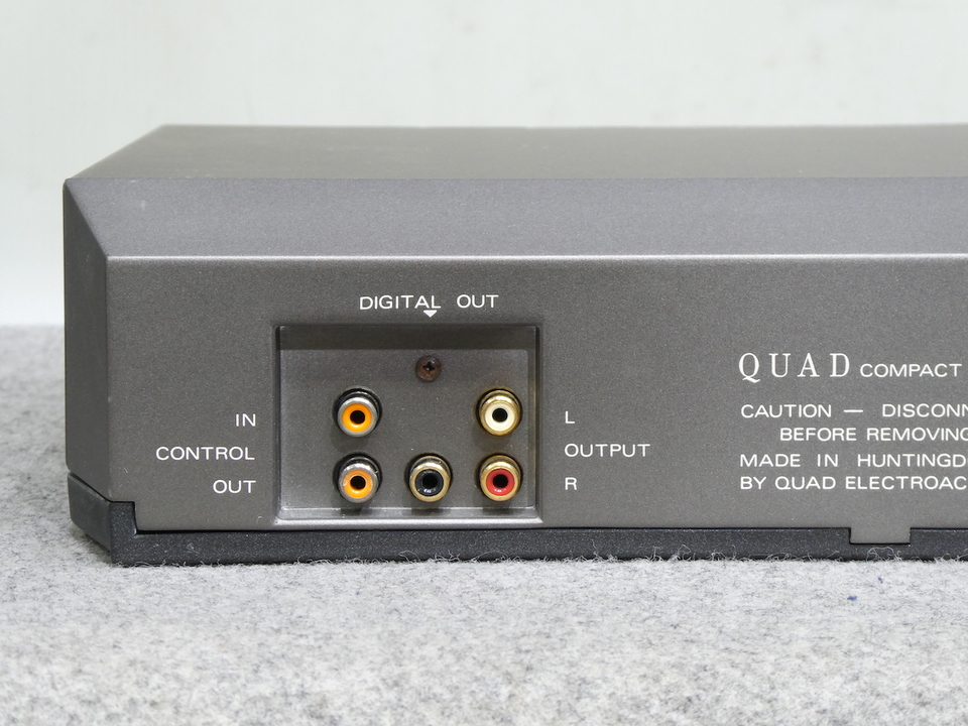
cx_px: 484
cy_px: 363
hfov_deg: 17.1
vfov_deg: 12.9
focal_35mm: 115
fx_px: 3216
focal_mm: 20.6
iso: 200
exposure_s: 1/5
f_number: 5.1
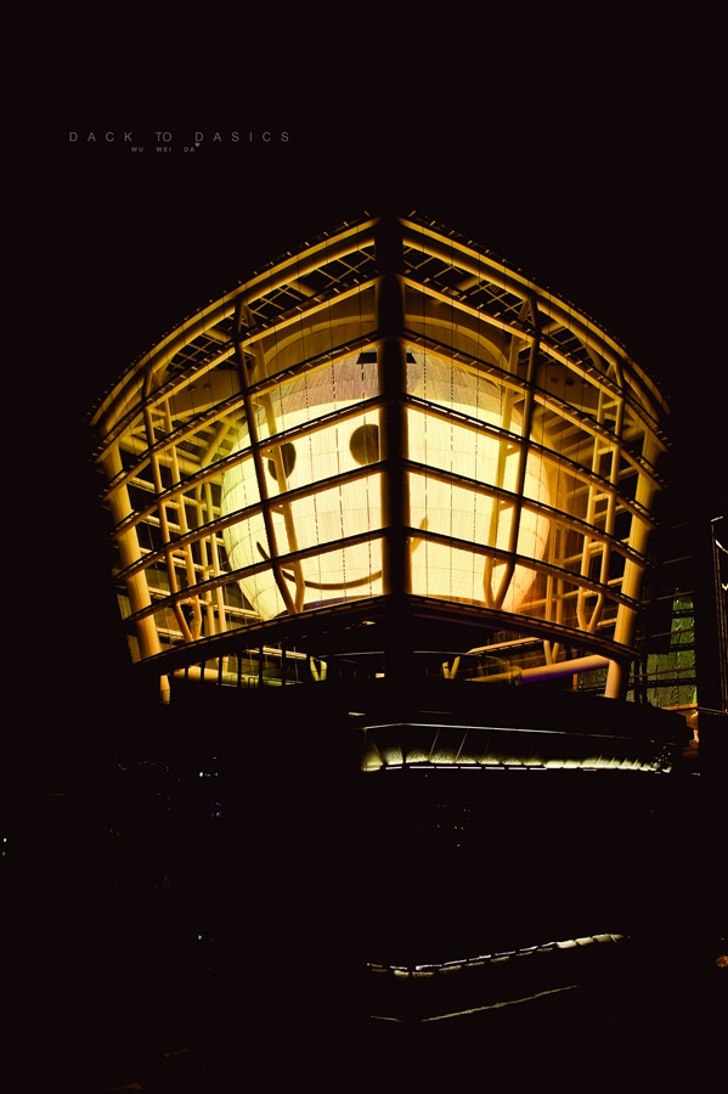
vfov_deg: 70.5
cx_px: 364
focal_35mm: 26
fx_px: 774
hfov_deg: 50.4
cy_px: 547
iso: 100
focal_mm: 17
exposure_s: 1/100
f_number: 3.2
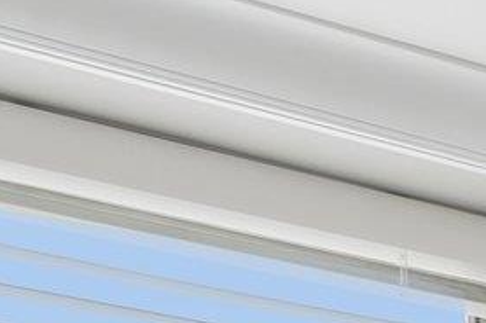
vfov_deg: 8.1
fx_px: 1889
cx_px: 1563
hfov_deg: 9.9
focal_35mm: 140
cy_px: 1014
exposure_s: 1/25
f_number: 8
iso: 250
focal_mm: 19
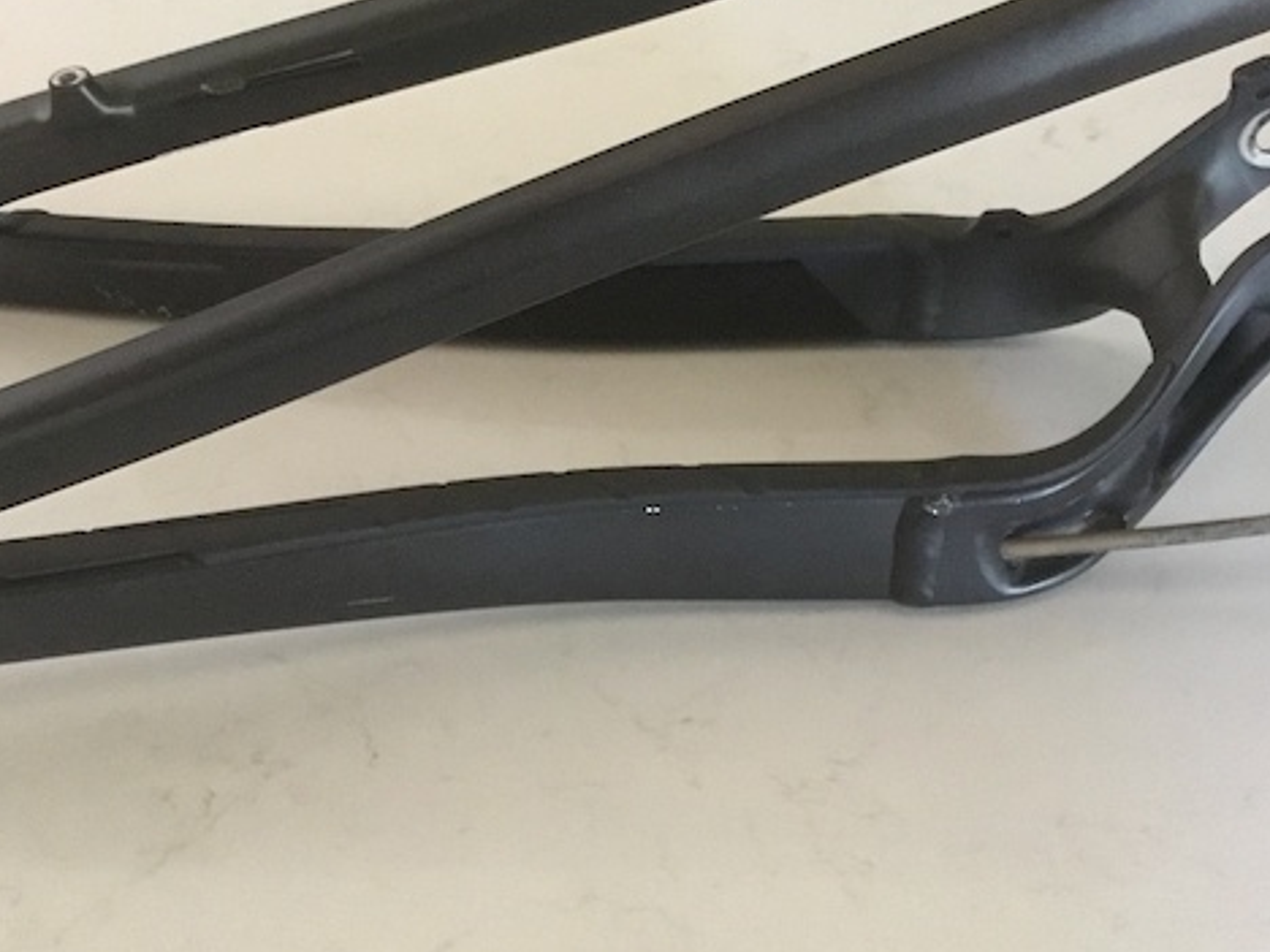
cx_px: 630
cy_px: 429
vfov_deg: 27.5
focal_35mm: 53
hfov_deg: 36.2
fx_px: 1944
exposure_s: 1/15
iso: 250
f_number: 2.4
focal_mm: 3.3
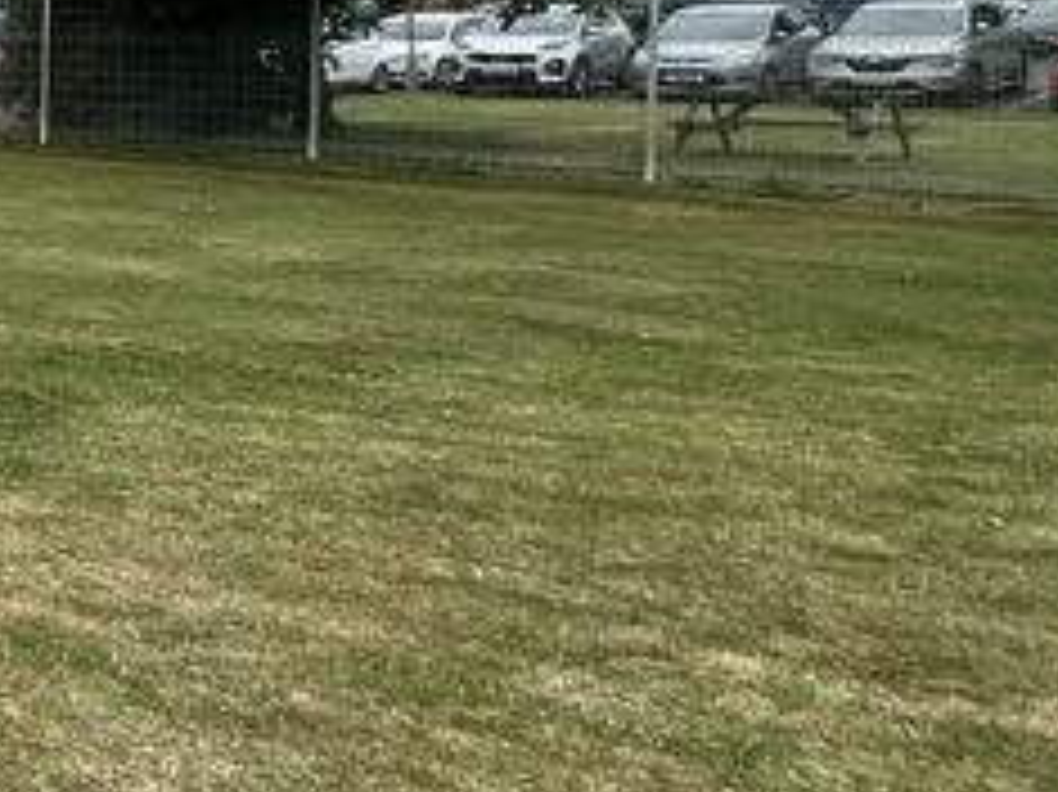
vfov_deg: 23.2
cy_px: 36
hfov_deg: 19.2
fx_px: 1863
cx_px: -1044
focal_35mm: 61
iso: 40
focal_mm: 2.22
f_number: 2.2
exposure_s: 1/615
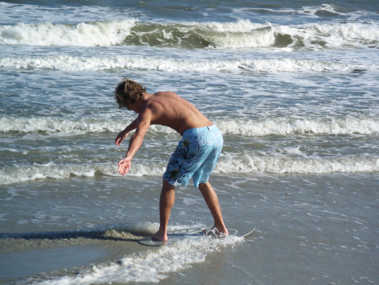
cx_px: 190
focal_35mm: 114
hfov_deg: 17.3
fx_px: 1249
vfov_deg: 13.0
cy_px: 142
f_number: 8
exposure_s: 1/250
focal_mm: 18.9
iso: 80
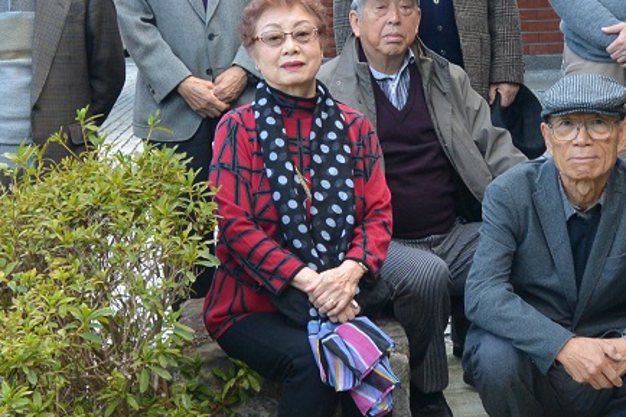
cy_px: 166
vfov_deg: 16.4
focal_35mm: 83
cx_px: 440
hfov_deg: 24.3
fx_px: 1443
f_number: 4
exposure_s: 1/125
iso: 220
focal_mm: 13.6
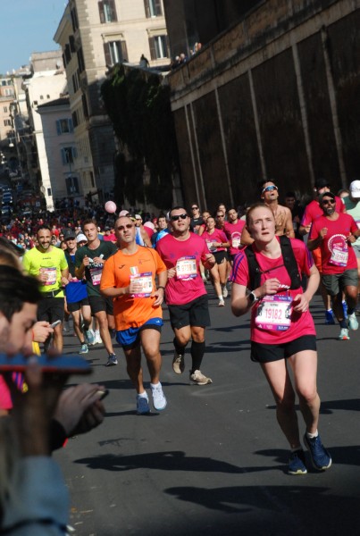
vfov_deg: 16.0
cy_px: 268
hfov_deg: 10.8
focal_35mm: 128
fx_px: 1903
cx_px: 180
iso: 1000
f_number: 8
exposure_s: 1/2000
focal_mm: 85
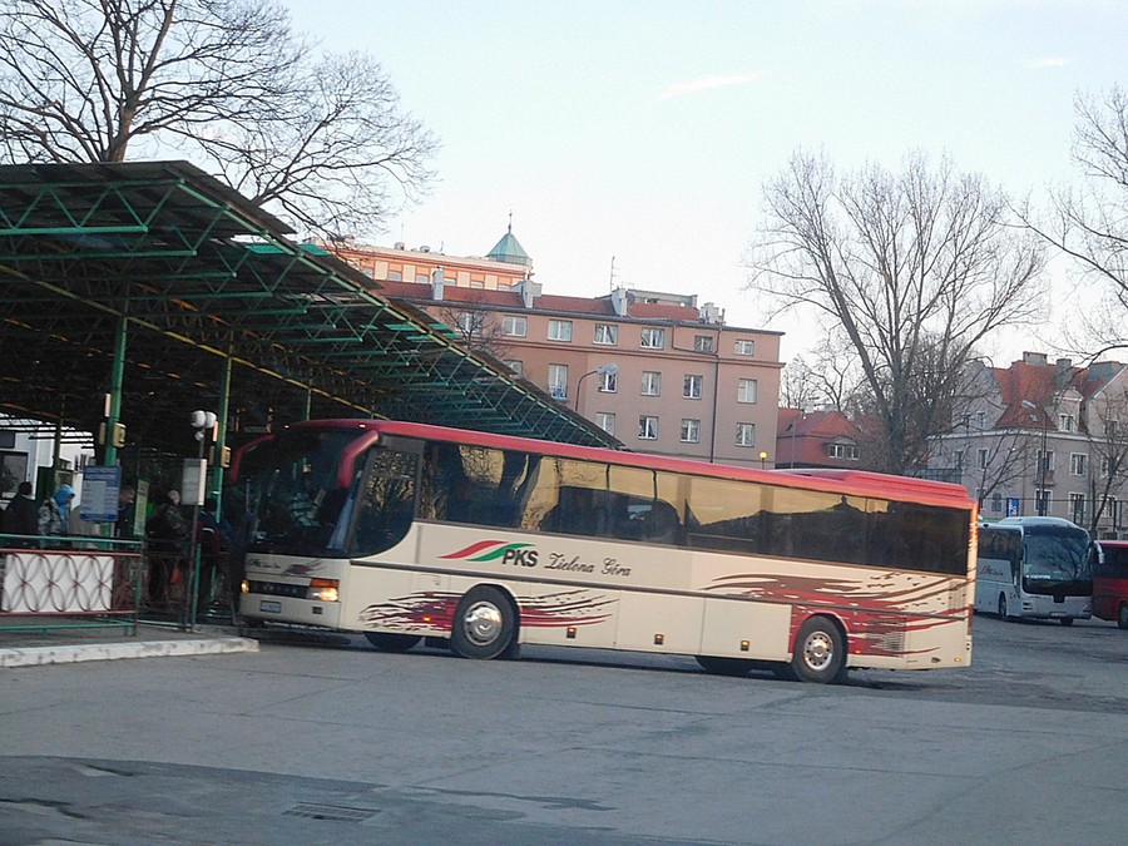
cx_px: 564
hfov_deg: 27.8
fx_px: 2281
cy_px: 423
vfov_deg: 21.0
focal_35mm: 70
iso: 400
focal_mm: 12.5
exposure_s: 1/125
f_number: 4.5
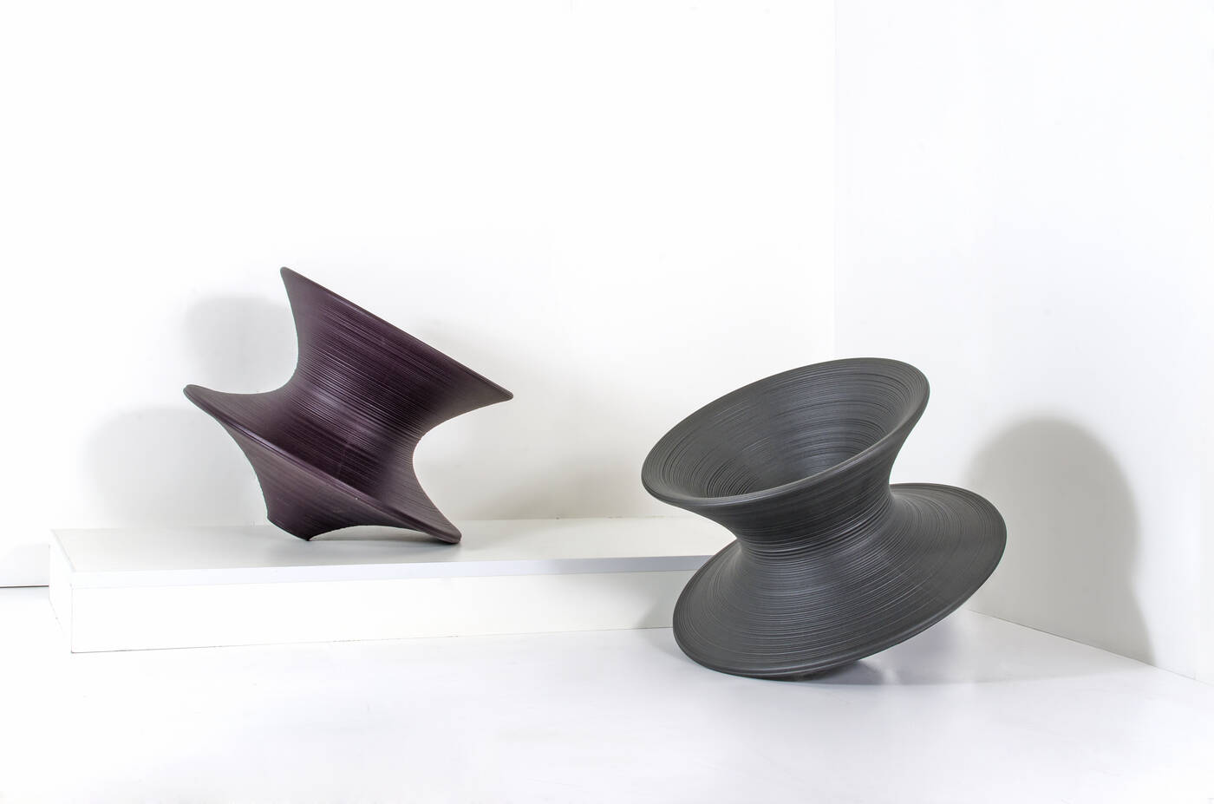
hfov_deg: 37.9
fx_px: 1767
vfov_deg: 25.6
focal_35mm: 52
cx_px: 607
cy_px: 402
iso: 100
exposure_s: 1/160
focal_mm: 35
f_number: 16
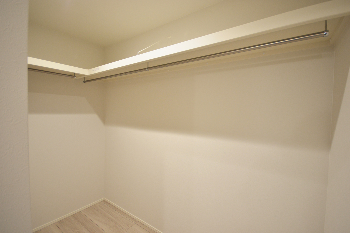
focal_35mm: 15
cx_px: 175
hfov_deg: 100.4
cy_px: 116
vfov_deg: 77.2
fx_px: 146
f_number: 4
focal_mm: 10
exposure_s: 1/20
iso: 400
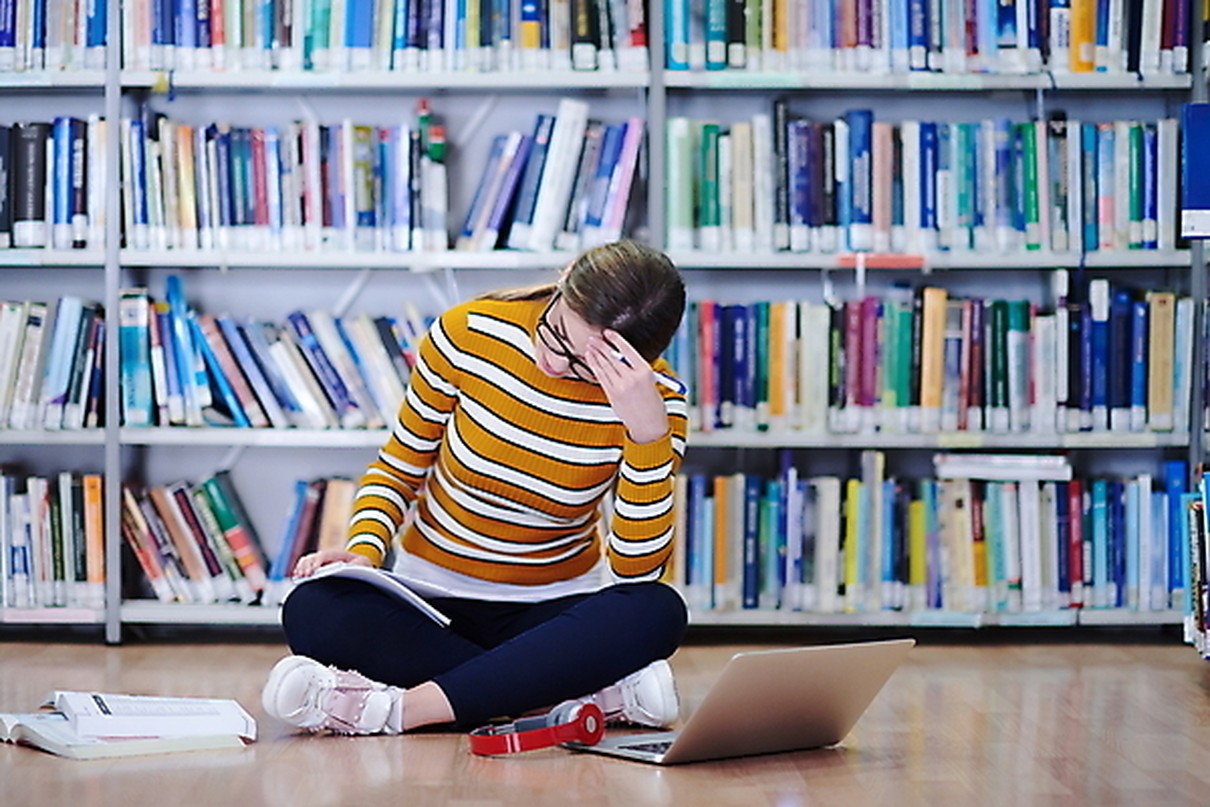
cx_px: 605
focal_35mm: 85
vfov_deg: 16.1
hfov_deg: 23.9
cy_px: 404
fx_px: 2857
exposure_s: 1/320
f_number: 1.8
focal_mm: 85
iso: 900
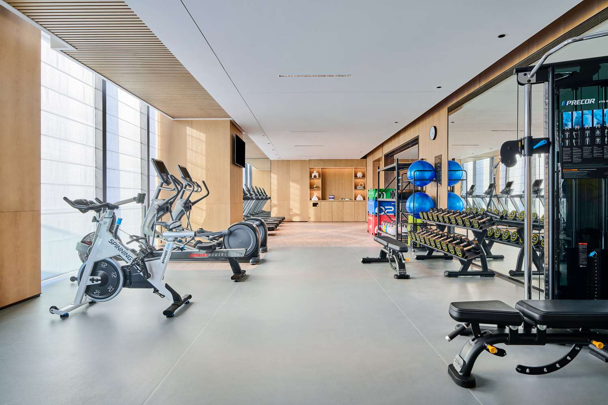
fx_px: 321
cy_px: 202
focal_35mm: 19
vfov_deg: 64.5
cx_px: 304
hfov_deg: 86.9
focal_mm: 19
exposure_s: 1/60
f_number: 11
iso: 320
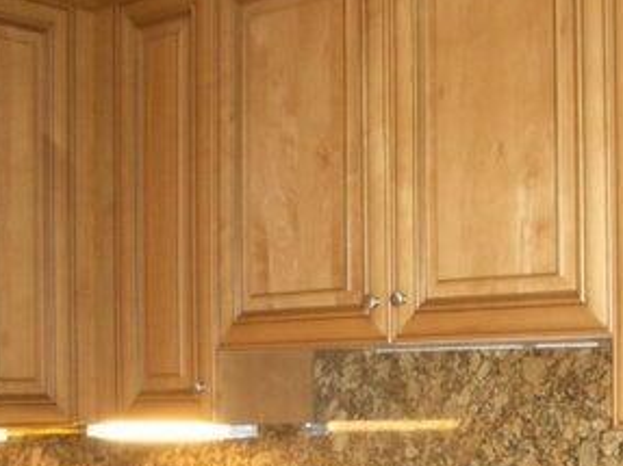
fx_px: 1403
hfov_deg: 24.6
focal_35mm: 78
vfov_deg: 18.3
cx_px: 508
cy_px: 499
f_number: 2.6
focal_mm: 5.8
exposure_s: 1/60
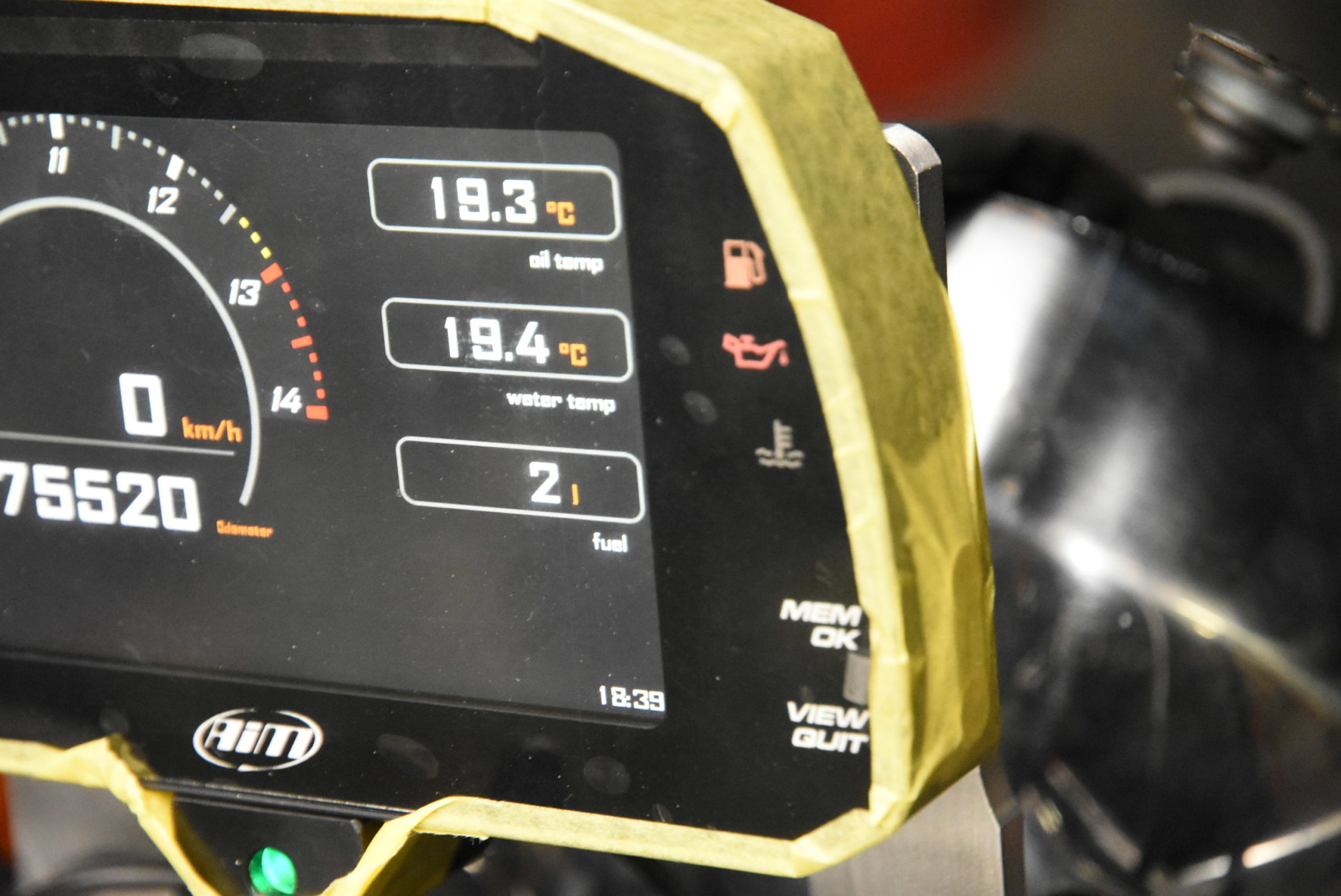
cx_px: 670
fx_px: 4753
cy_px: 448
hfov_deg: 16.1
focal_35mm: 128
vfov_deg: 10.8
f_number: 5.6
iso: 5600
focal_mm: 85
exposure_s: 1/125
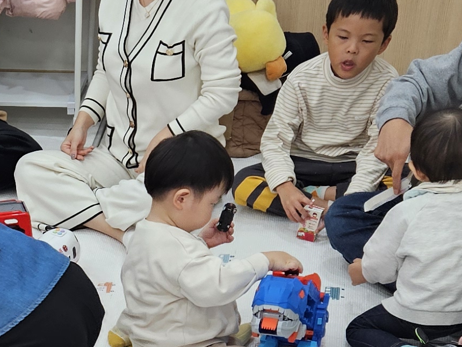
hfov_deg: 17.5
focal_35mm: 107
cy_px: 450
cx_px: -92
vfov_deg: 13.3
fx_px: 1428
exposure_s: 1/120
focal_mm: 5.4
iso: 100
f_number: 1.8
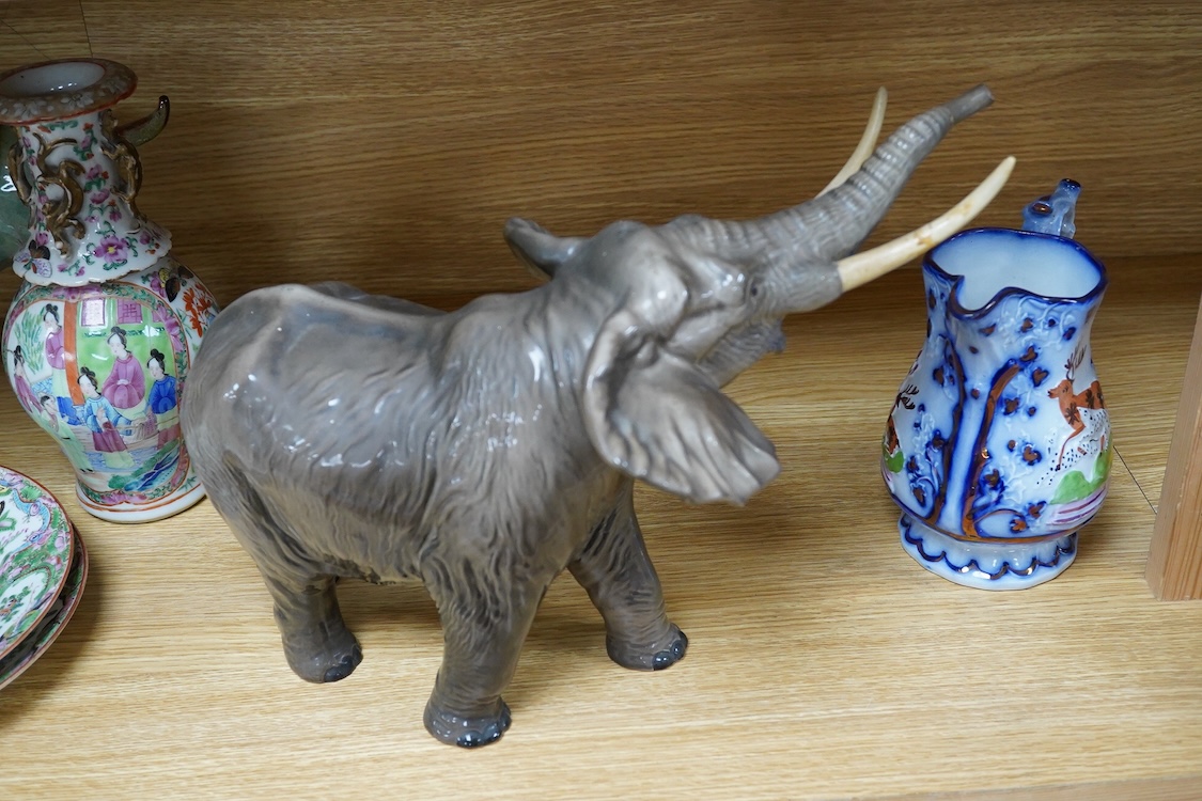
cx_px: 601
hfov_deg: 43.6
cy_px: 400
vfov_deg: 29.9
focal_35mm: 45
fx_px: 1502
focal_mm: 30
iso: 2500
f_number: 8
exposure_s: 1/160
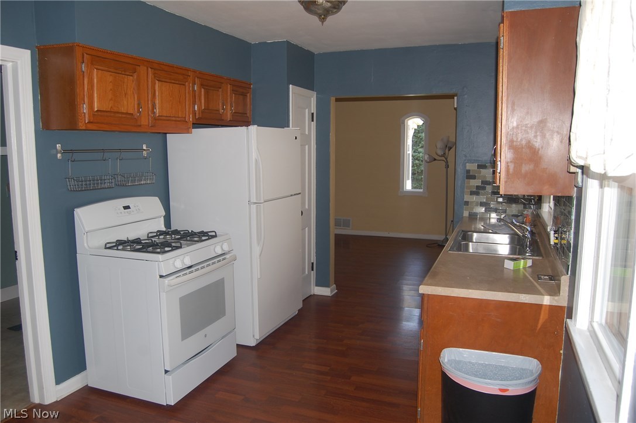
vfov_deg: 47.8
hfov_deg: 67.4
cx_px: 318
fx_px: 476
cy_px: 212
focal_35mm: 27
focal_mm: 18
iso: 200
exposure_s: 1/60
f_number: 5.6
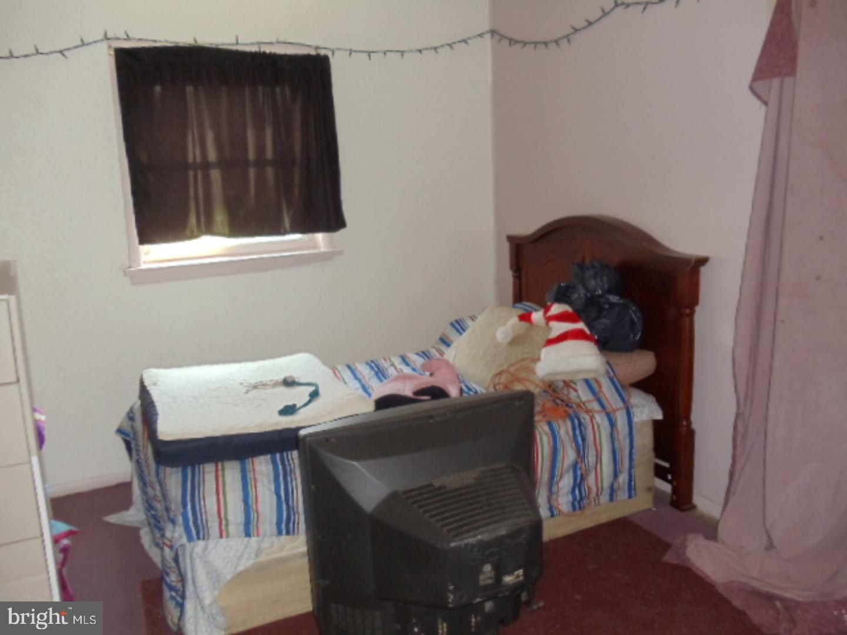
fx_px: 1077
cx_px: 424
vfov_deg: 32.9
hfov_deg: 42.9
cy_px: 318
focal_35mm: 44
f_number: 3.5
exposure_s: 1/30
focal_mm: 6
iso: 200
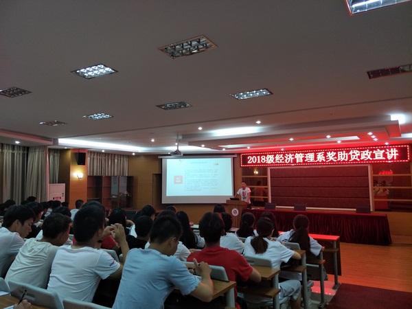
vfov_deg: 56.8
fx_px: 286
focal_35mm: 24
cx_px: 206
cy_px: 154
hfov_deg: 71.6
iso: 173
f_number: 1.7
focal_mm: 4.1
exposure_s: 1/33
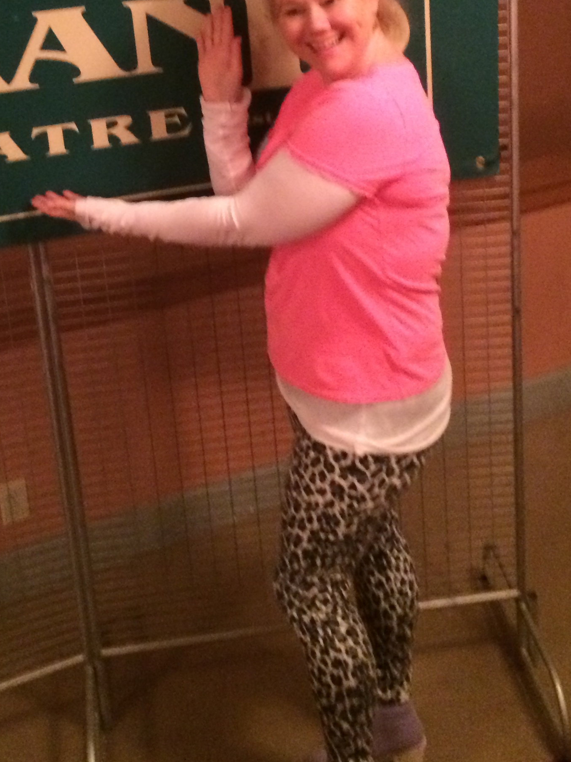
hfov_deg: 27.0
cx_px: 273
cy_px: 151
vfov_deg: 34.4
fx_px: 1188
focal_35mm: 54
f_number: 2.2
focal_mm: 4.12
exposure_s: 1/15
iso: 400
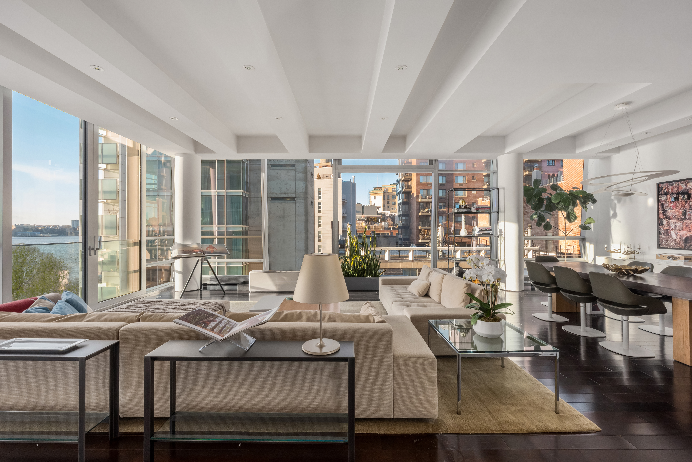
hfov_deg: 100.4
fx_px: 288
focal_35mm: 15
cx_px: 346
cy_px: 231
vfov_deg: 77.3
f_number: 19
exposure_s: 1/10
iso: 500
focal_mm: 15
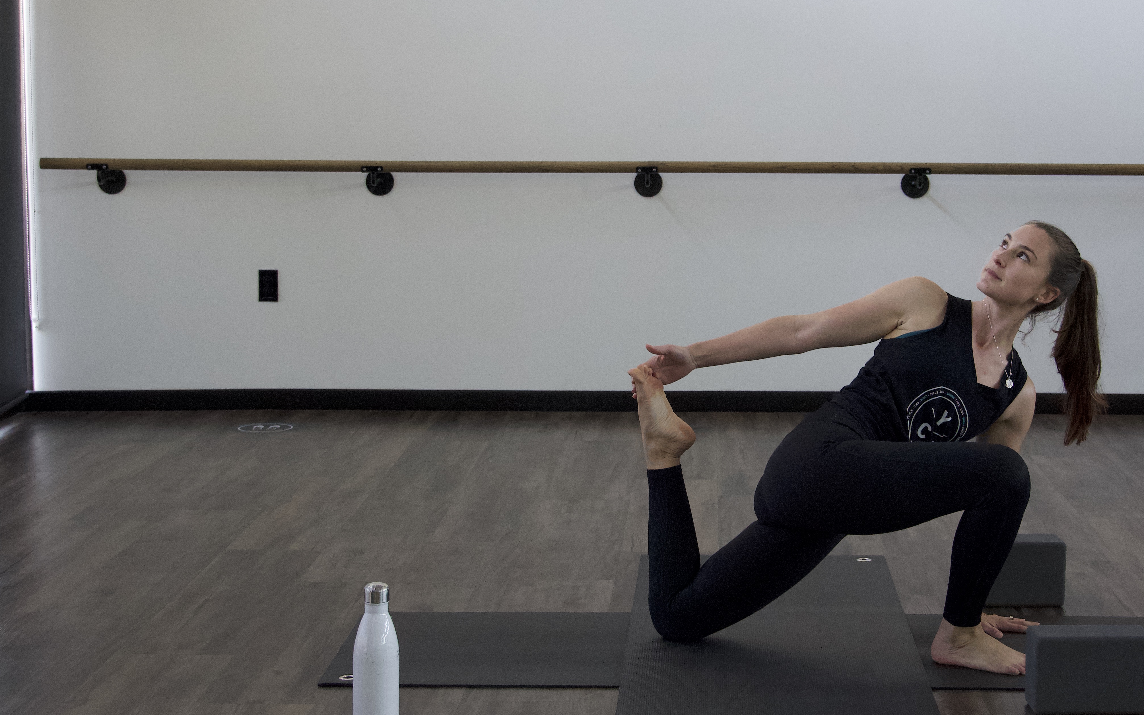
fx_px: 2276
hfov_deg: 28.2
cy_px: 283
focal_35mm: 73
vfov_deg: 17.8
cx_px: 685
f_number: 4.5
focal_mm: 32
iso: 2500
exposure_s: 1/160
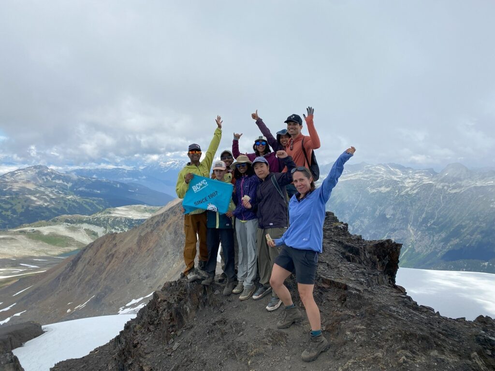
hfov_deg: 67.3
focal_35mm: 26
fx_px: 372
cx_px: 248
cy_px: 186
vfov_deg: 53.1
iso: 32
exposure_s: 1/3497
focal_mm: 4.25
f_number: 1.8
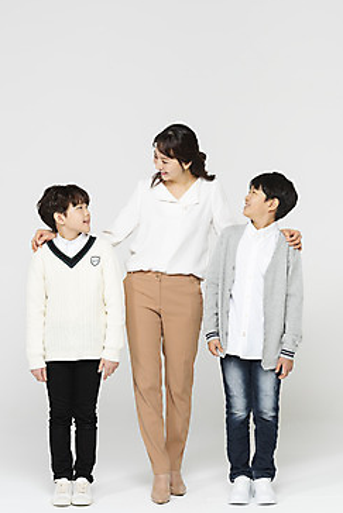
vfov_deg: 23.1
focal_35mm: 88
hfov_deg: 15.5
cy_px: 272
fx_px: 1256
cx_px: 163
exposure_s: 1/125
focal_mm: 80
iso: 100
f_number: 14
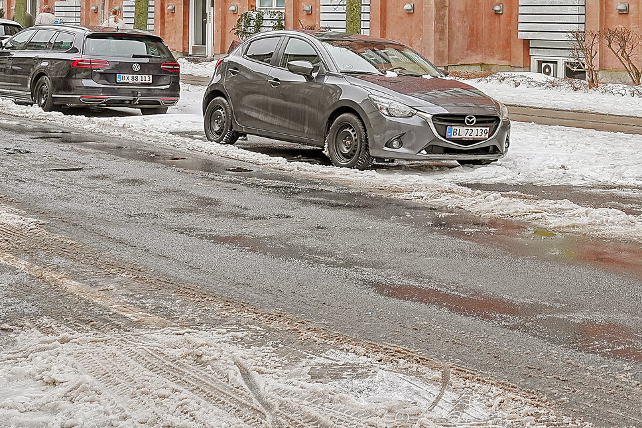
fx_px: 1105
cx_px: 572
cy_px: -215
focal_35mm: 62
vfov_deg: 19.2
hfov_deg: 31.0
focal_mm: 20
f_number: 8
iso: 400
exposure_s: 1/15
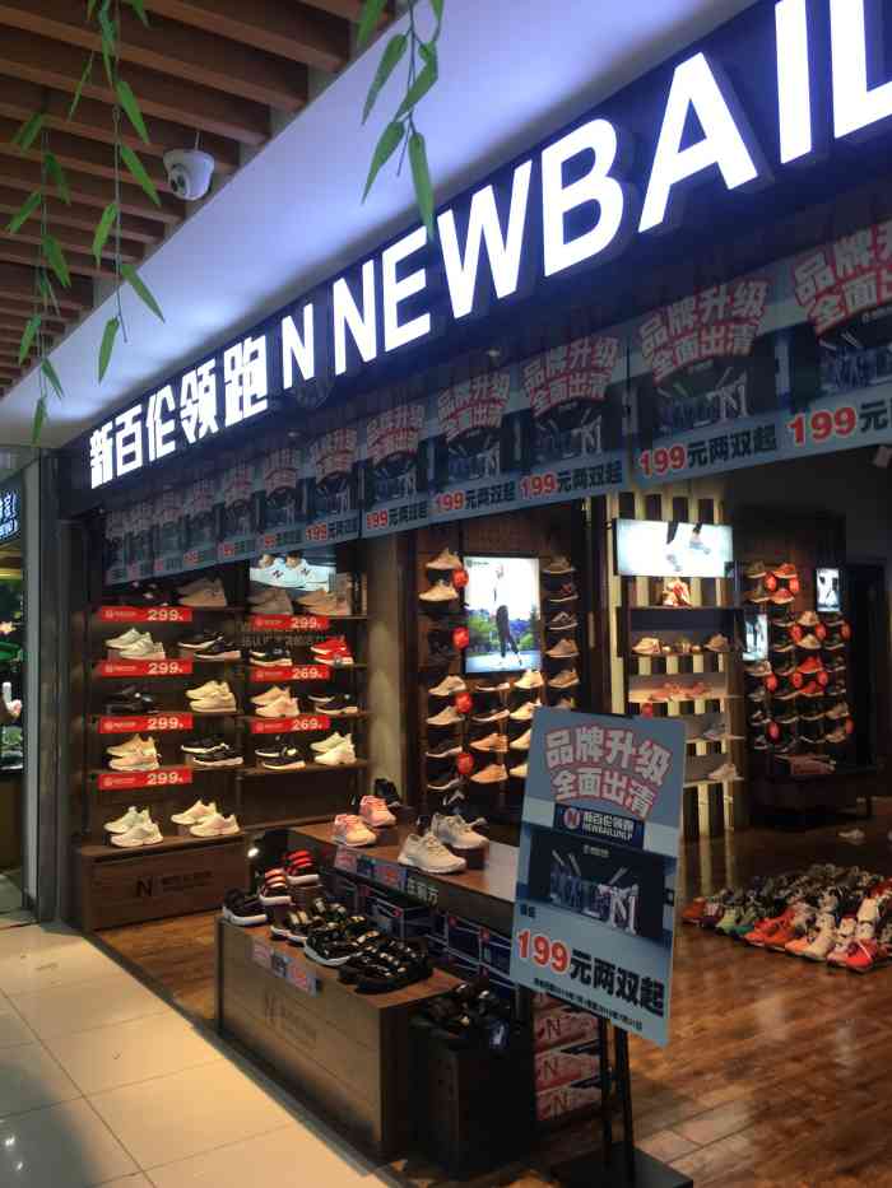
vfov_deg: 61.7
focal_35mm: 29
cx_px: 446
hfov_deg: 48.2
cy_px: 594
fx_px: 996
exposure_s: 1/50
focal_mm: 4.15
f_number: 2.2
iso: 25
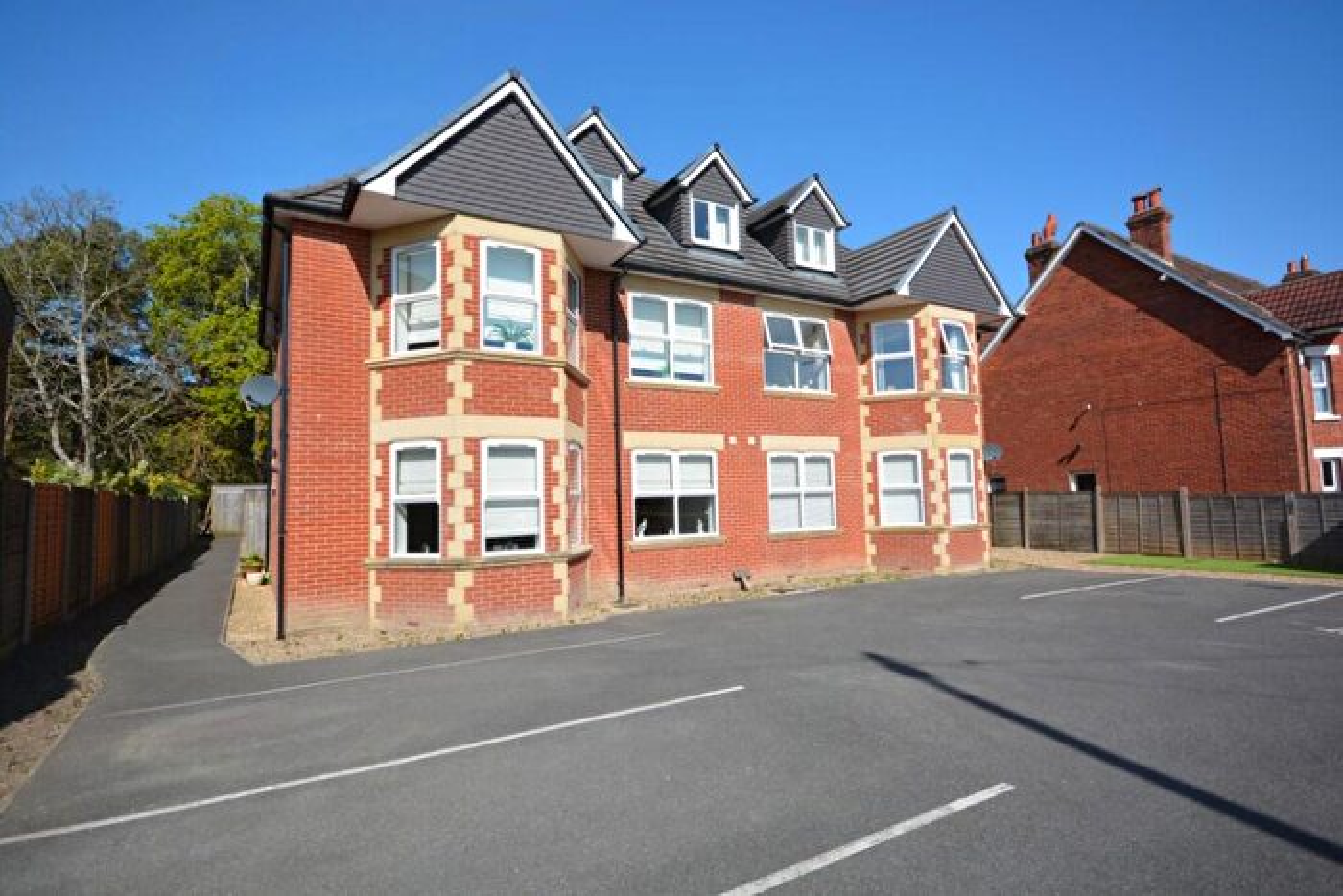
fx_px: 672
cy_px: 448
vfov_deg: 67.4
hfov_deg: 90.0
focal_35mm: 18
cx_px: 672
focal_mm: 12
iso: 100
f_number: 8
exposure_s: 1/250
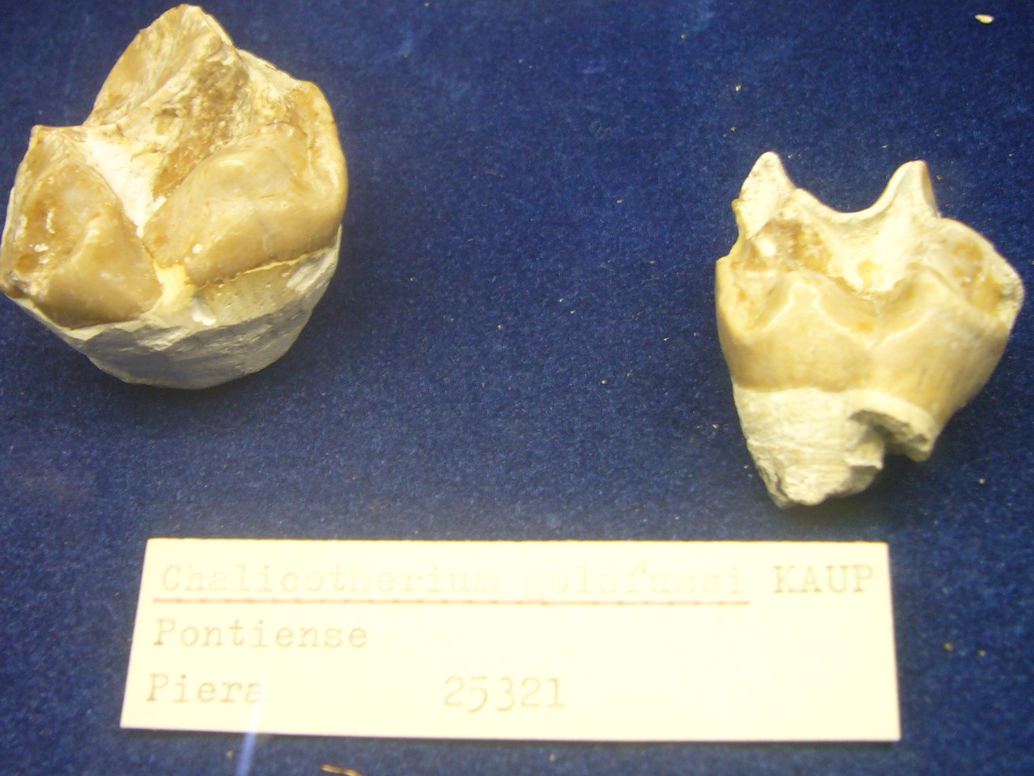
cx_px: 515
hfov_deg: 38.9
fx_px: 1464
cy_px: 385
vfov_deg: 29.7
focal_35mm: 49
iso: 100
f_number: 3
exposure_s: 1/20
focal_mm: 5.7
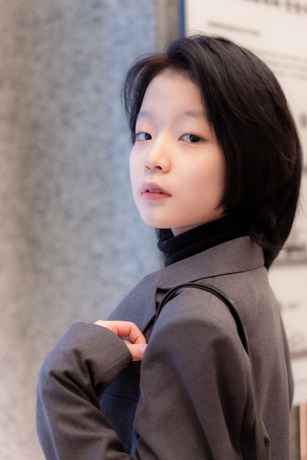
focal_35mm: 70
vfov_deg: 28.8
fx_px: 895
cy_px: 230
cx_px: 154
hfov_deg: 19.5
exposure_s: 1/50
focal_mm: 70
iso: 800
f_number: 2.8
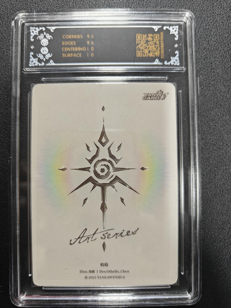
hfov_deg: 56.8
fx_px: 214
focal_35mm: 24
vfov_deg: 71.6
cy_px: 154
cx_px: 116
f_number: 1.8
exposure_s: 1/50
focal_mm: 5.59
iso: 250
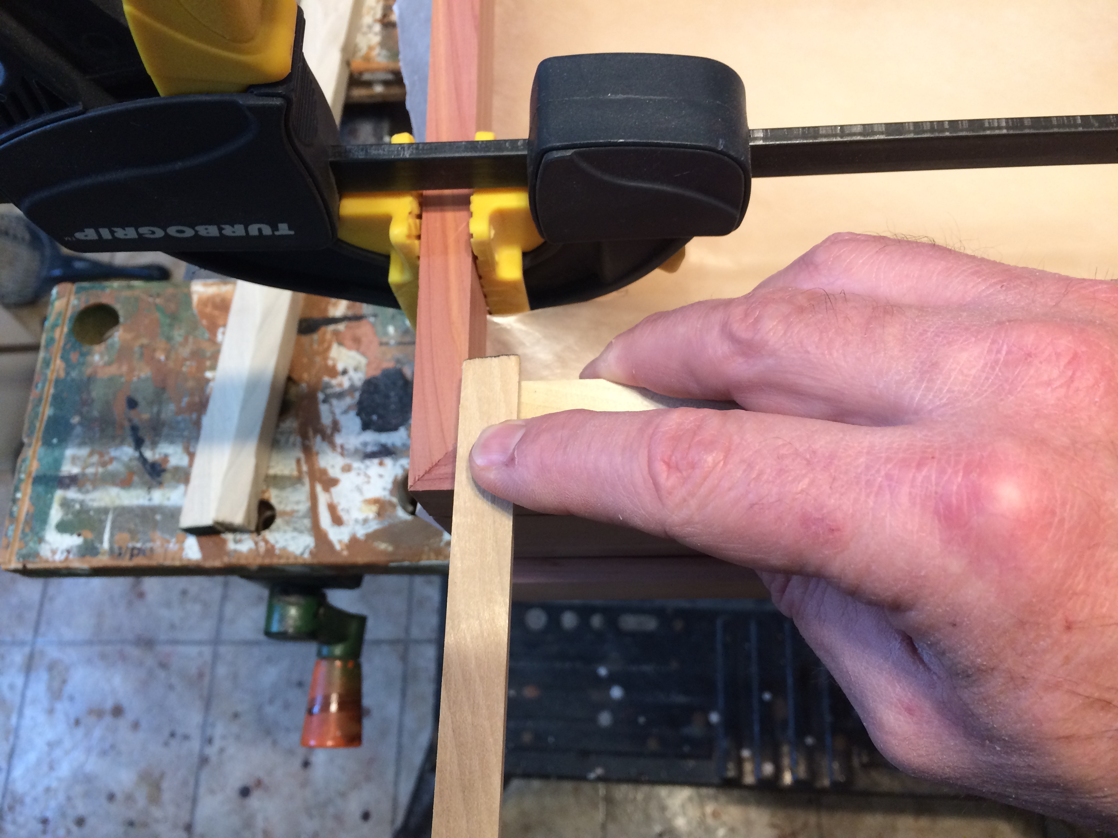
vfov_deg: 48.2
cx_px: 559
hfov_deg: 61.7
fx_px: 937
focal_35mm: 29
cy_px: 419
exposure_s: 1/30
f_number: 2.2
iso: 125
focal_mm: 4.15
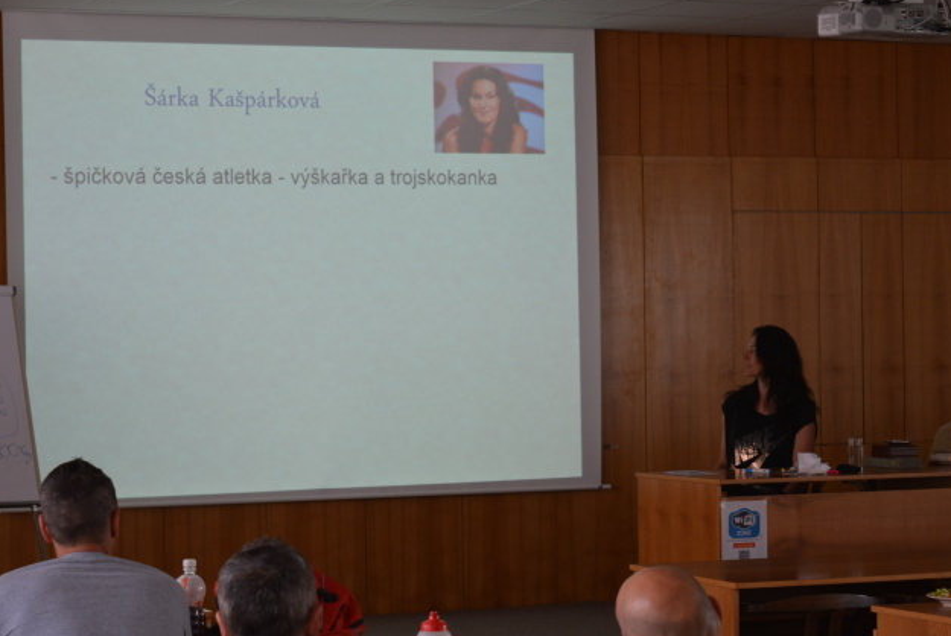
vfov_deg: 13.0
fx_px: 2793
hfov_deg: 19.3
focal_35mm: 106
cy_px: 326
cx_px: 437
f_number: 5.6
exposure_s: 1/60
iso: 560
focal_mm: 55
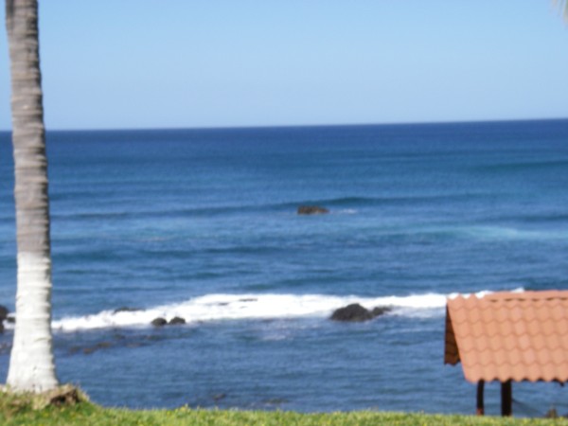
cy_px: 213
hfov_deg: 20.2
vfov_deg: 15.2
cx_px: 284
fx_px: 1592
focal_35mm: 97
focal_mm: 16
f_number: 7.8
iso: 64
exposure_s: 1/160
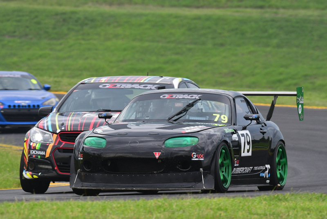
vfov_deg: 2.2
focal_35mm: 630
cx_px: 164
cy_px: 110
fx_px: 5724
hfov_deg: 3.3
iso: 1000
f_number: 10
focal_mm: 420
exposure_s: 1/640
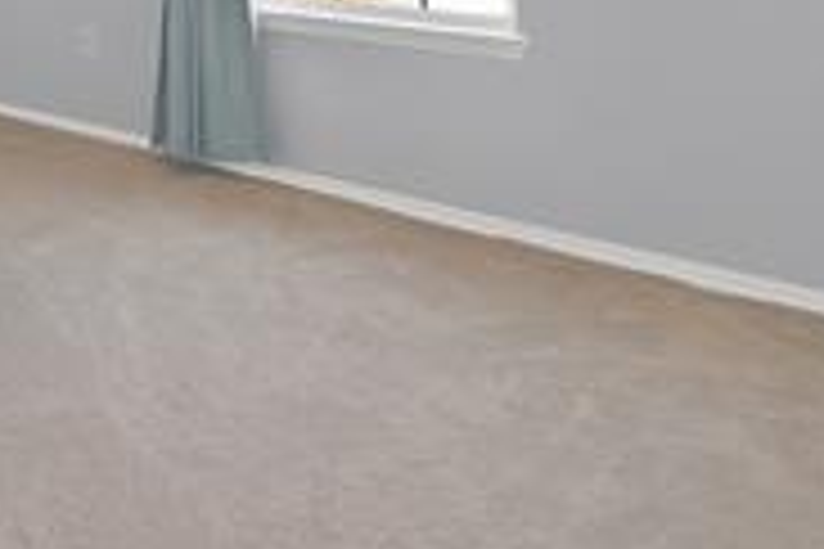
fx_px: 961
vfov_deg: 26.1
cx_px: -18
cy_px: -205
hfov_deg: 40.1
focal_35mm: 42
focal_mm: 12
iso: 640
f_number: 9
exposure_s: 1/6
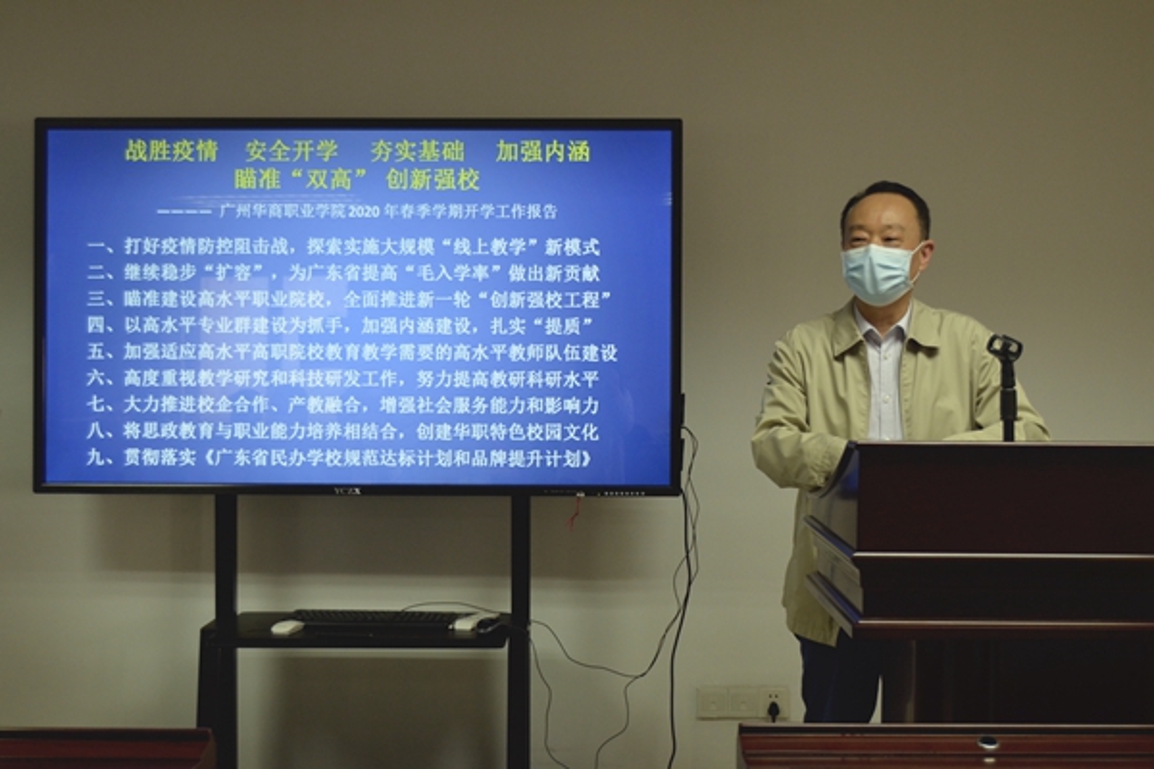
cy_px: 384
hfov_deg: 42.3
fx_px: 1490
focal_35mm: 46
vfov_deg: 28.9
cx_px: 577
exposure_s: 1/80
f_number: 4.5
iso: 1000
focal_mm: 31
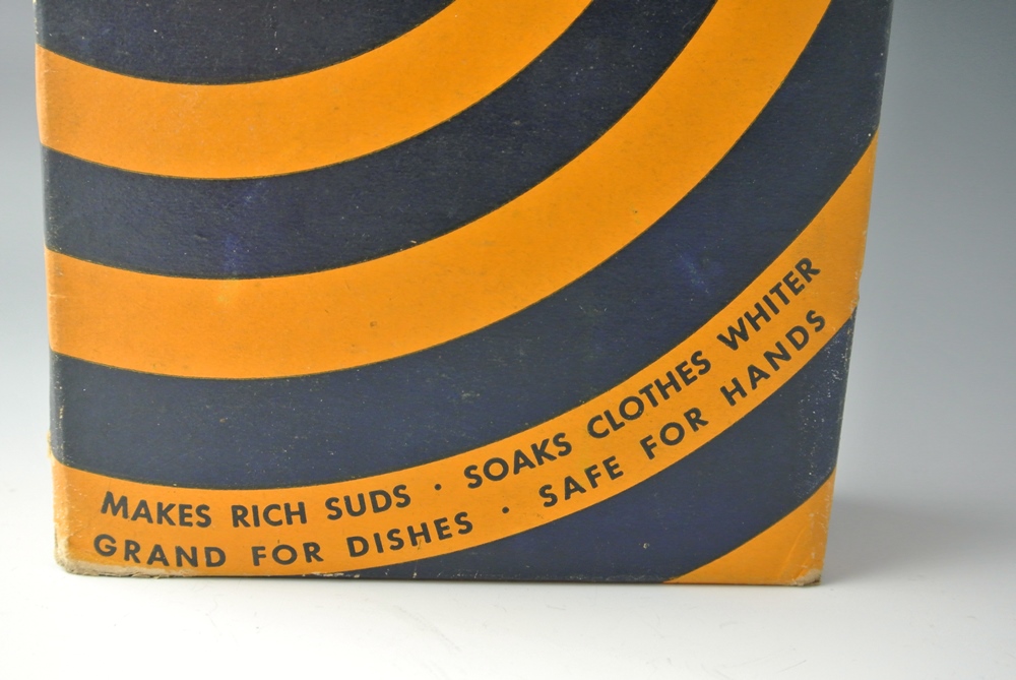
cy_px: 340
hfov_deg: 48.4
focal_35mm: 40
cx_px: 508
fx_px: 1130
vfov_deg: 33.5
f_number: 4.2
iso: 800
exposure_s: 1/50
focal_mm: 15.1
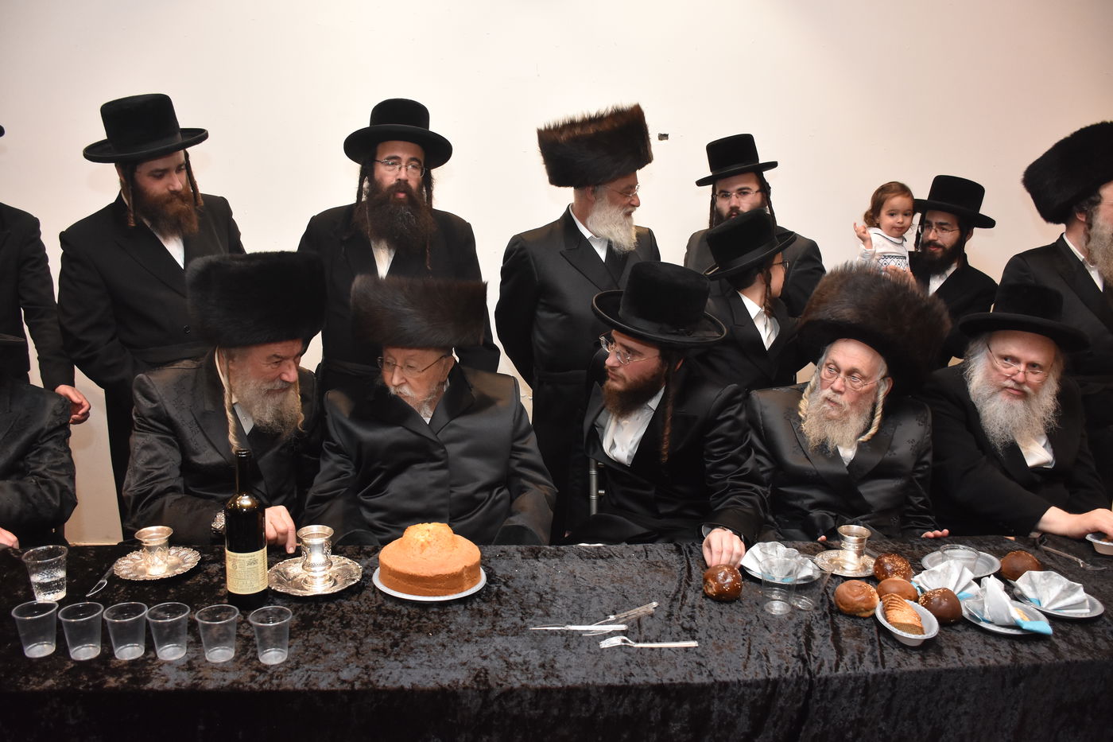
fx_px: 835
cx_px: 556
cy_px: 371
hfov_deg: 67.4
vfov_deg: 47.9
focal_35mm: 27
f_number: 5.6
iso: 2000
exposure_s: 1/100
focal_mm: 18
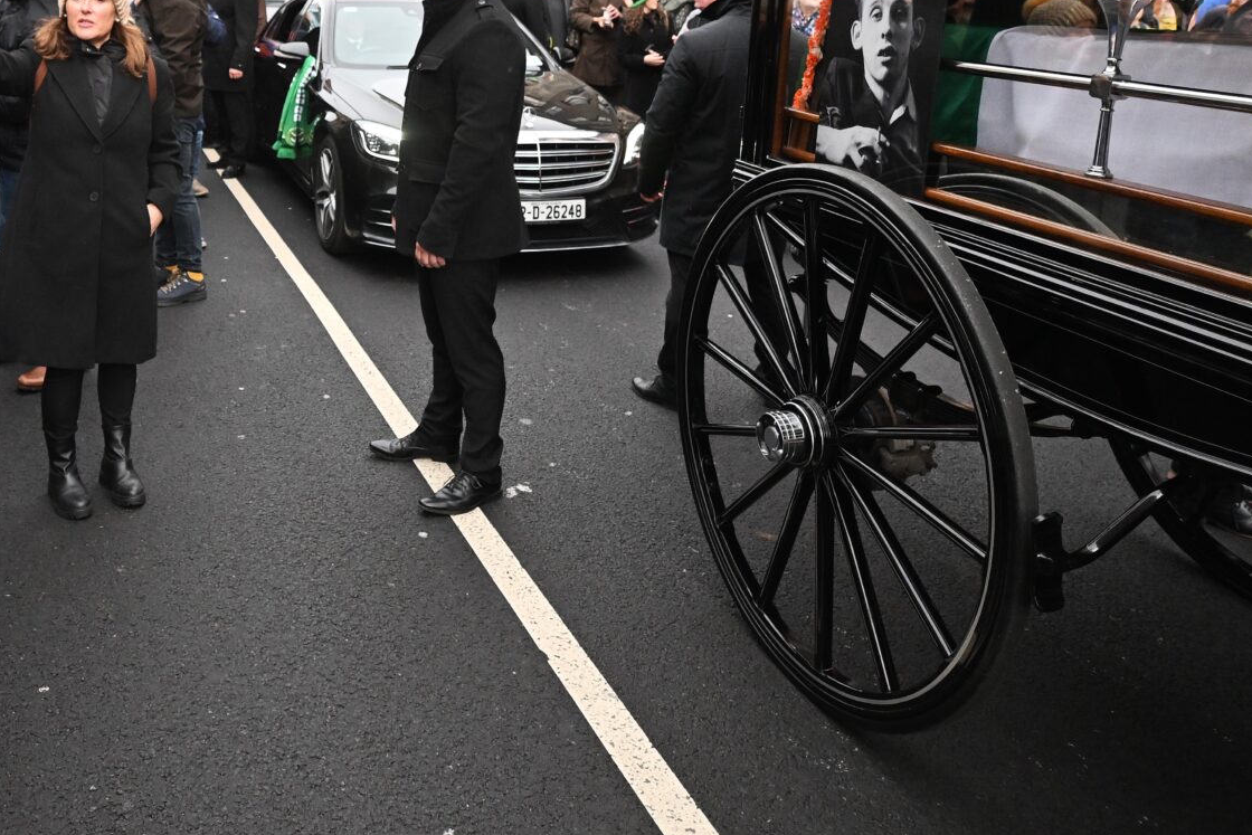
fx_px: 1113
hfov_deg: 57.5
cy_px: 136
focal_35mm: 32
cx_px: 426
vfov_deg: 39.1
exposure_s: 1/1600
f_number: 2.8
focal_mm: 14
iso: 1000
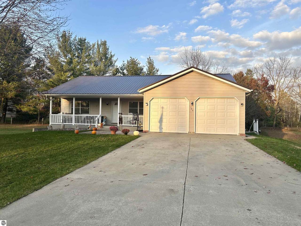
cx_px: 150
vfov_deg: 53.1
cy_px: 113
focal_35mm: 26
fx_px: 226
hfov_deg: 67.3
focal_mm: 5.7
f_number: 1.5
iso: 50
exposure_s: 1/1112
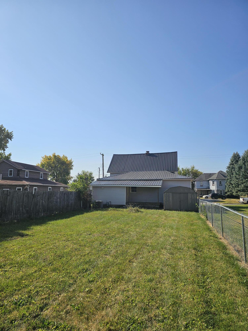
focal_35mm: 23
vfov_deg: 73.9
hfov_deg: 58.9
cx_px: 124
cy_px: 166
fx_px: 220
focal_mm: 6.3
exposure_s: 1/1422
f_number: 1.7
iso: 10
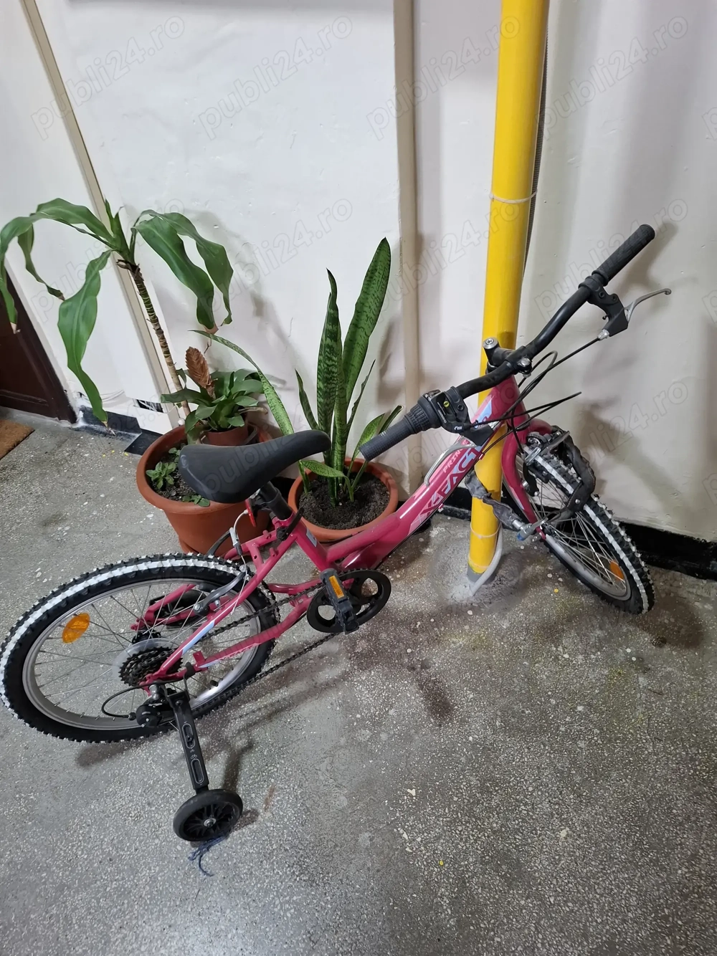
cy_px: 478
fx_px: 635
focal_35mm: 23
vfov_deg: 73.9
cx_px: 358
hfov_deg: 58.9
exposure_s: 1/33
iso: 320
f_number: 1.8
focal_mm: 5.54
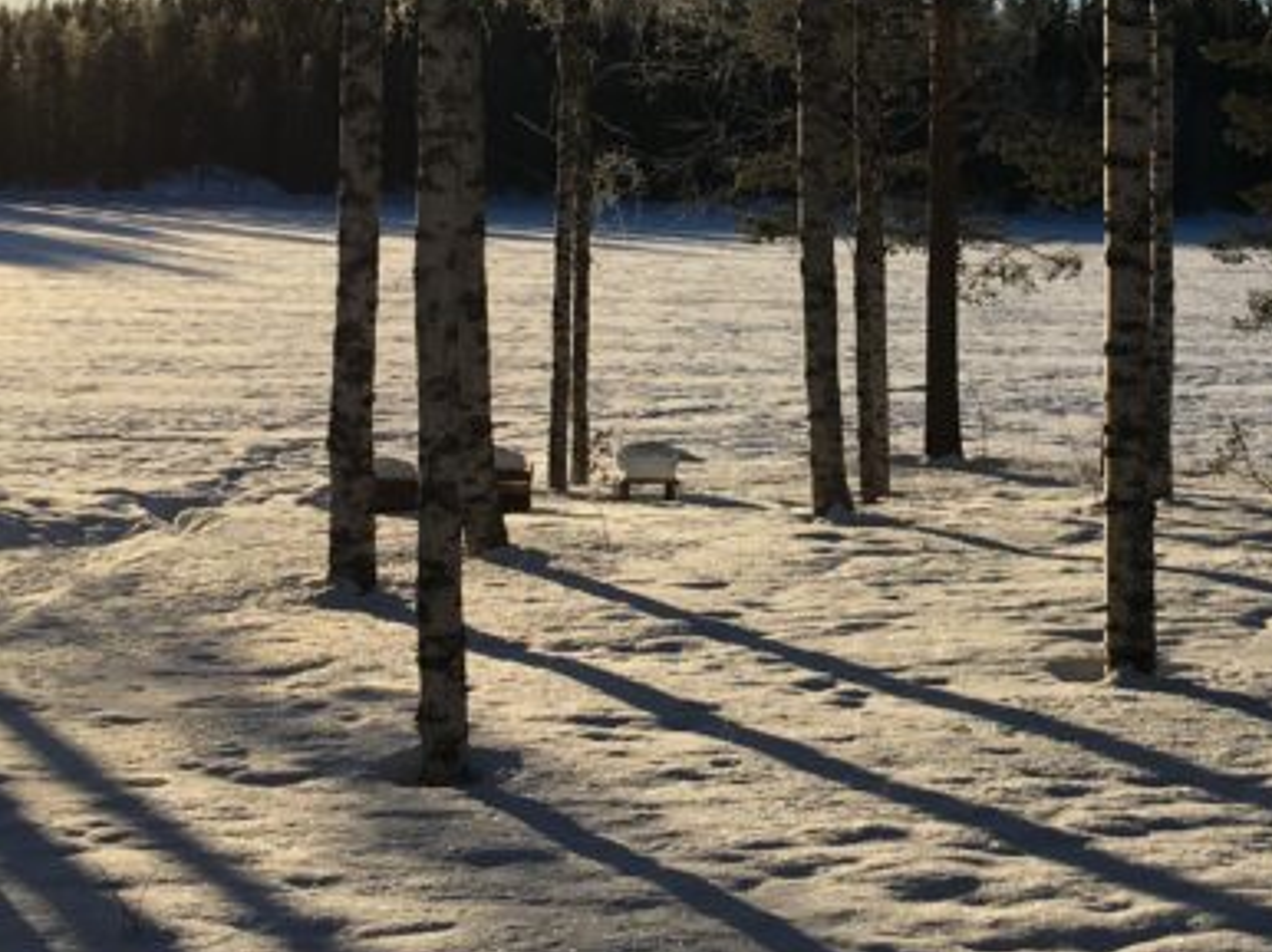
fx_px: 2828
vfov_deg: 18.8
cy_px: 112
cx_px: 946
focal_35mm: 77
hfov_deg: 25.1
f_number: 2.2
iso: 25
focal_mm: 4.15
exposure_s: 1/2959
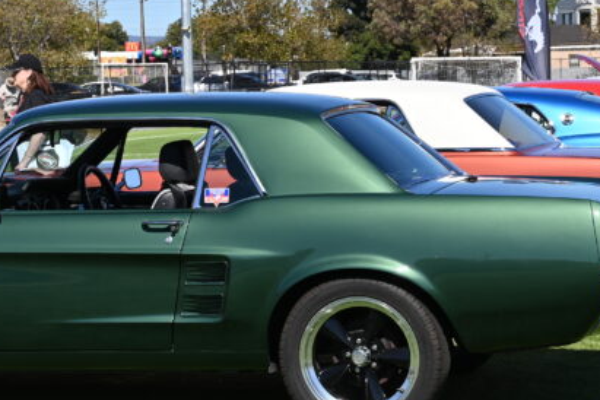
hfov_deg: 18.3
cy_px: 186
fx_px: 1867
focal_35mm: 112
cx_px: 307
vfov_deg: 12.2
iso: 100
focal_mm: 45
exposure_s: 1/400
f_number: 7.1
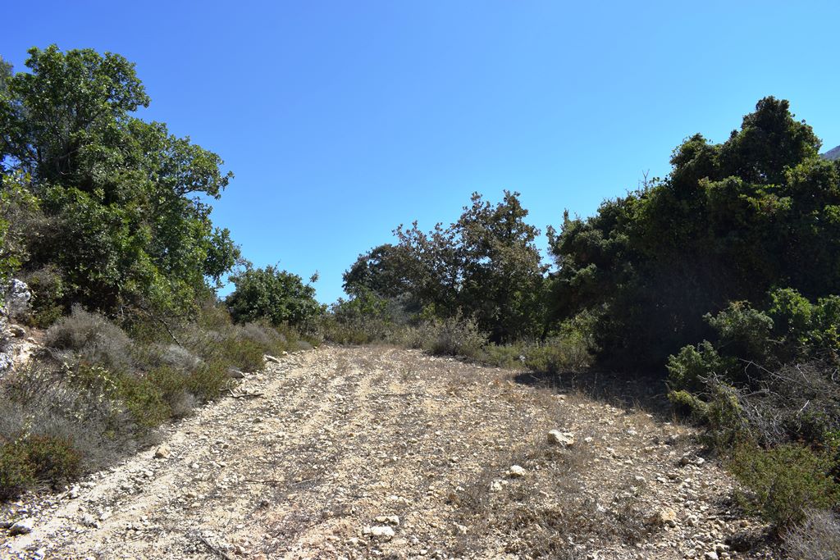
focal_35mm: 27
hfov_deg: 67.4
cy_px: 280
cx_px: 420
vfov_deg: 47.9
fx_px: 630
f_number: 10
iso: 200
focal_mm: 18
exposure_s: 1/400
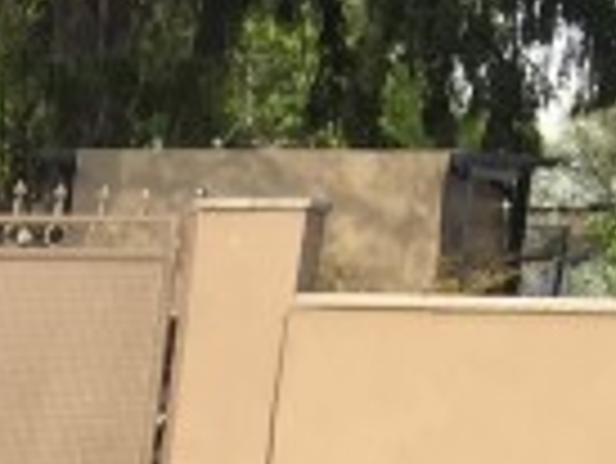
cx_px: -1142
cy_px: 1482
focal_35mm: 217
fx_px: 3865
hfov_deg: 8.0
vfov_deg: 6.2
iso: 32
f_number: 2.2
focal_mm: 4.15
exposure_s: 1/608
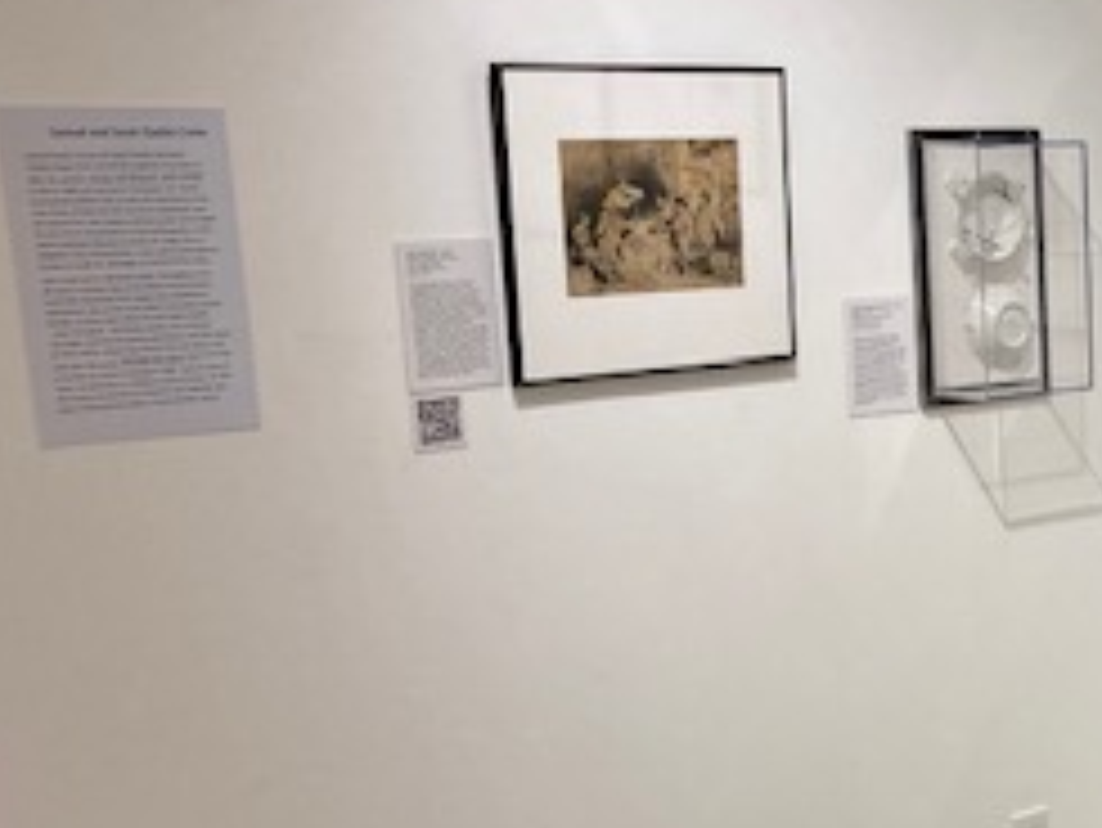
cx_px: 1376
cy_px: 724
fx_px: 2325
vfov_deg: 19.8
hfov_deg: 23.9
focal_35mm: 73
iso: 64
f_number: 1.8
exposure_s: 1/60
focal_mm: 3.99
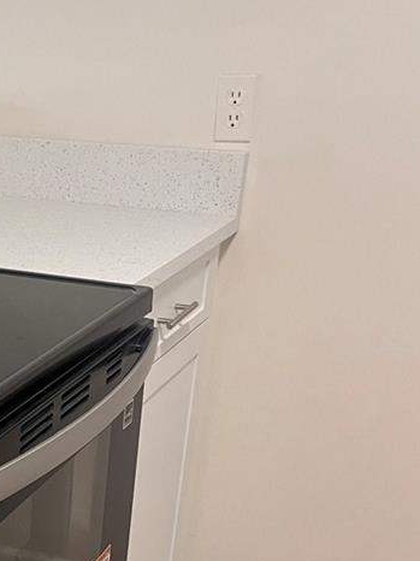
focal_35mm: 67
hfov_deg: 20.5
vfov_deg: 26.8
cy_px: 606
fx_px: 1085
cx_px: -87
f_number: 1.6
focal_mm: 5.1
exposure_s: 1/60
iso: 200
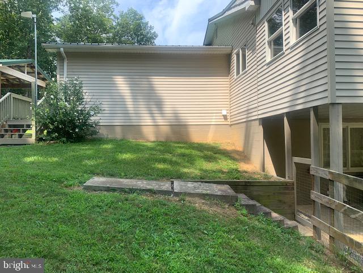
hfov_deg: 67.3
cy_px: 136
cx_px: 182
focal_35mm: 26
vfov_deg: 53.1
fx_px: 273
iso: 25
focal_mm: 4.25
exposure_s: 1/871
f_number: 1.8
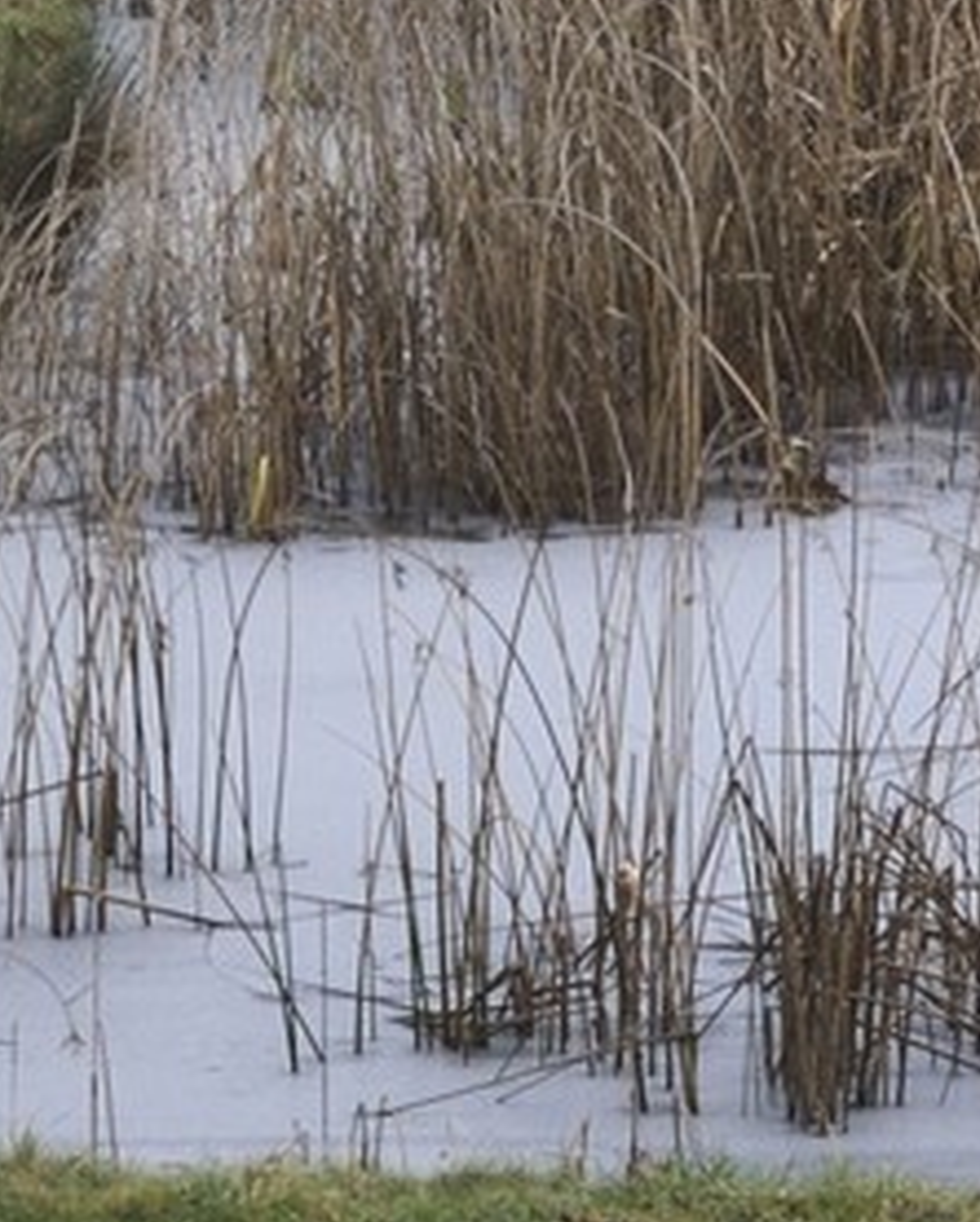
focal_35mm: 1028
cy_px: -1998
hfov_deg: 1.5
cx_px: 834
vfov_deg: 1.9
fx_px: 37229
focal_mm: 190
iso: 800
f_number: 14
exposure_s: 1/160
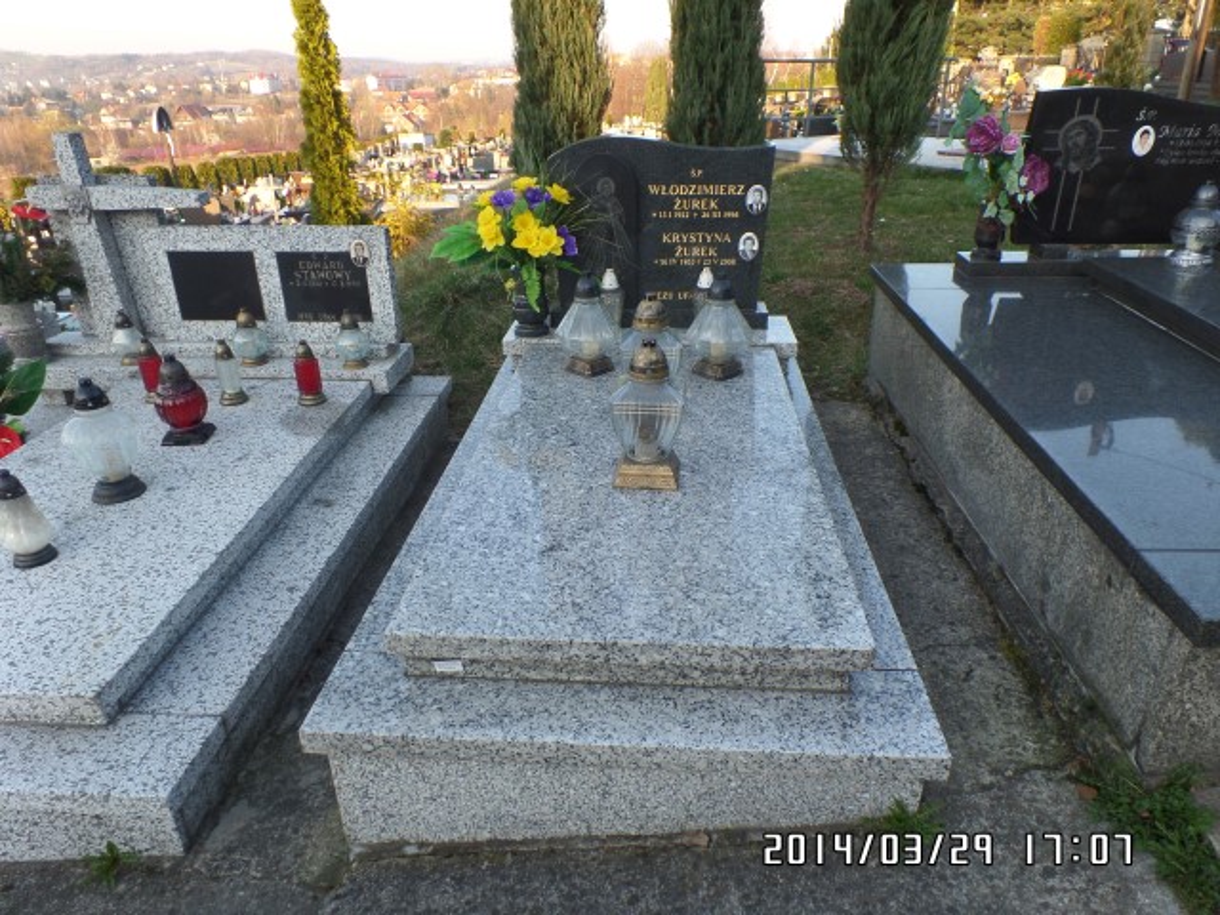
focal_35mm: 23
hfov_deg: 73.9
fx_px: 811
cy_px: 458
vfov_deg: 58.9
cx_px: 610
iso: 100
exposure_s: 1/125
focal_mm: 4.1
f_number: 3.5
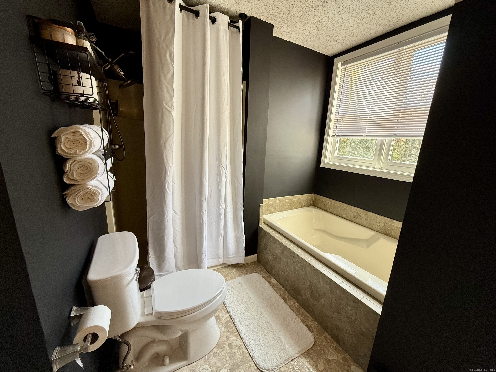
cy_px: 186
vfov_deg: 85.7
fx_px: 201
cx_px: 248
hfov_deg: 102.1
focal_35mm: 14
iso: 200
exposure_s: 1/99
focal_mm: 2.22
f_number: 2.2
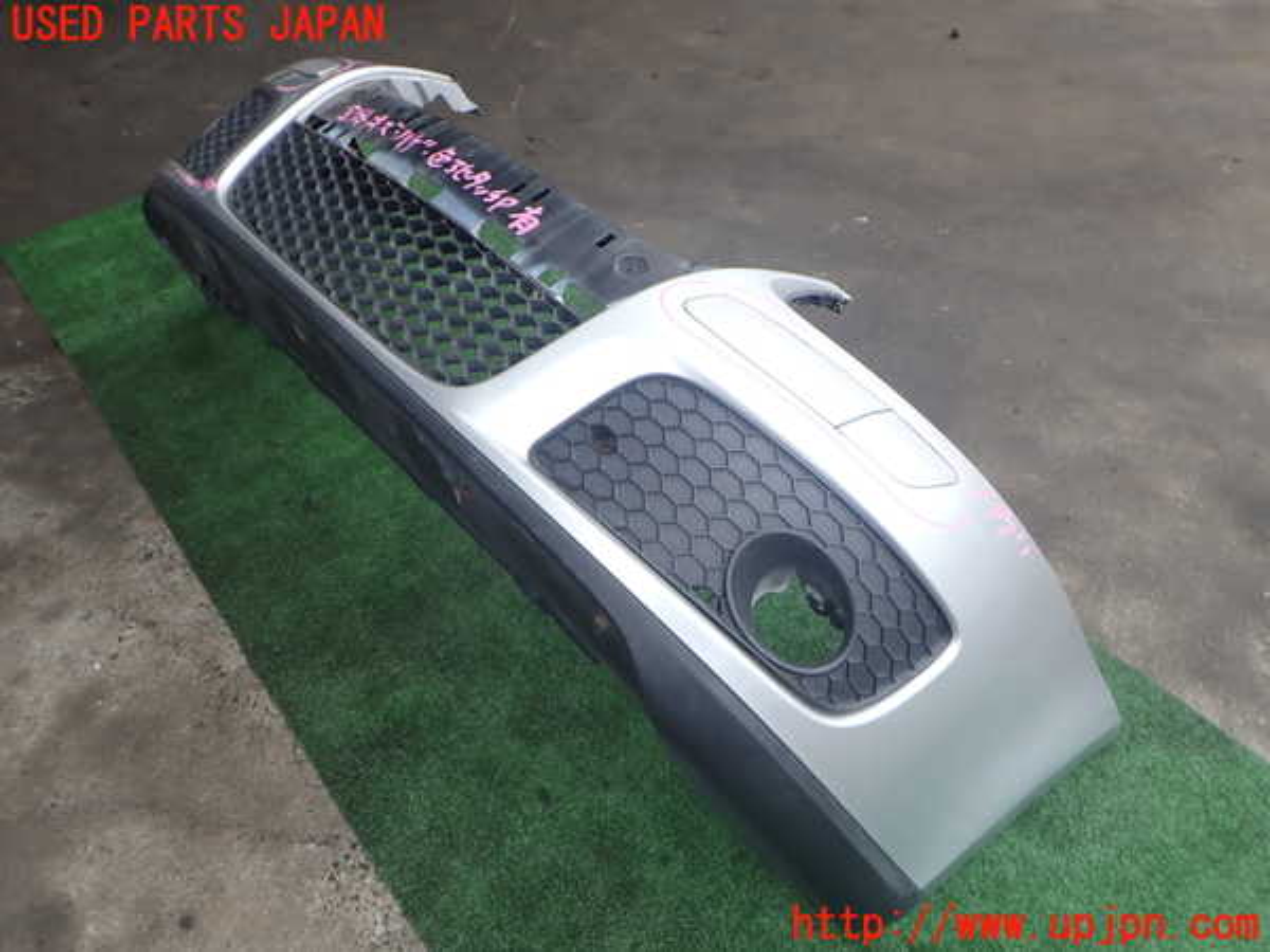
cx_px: 635
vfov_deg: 54.9
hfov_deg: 69.4
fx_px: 917
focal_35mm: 25
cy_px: 476
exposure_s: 1/250
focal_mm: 4.5
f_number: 2.8
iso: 100
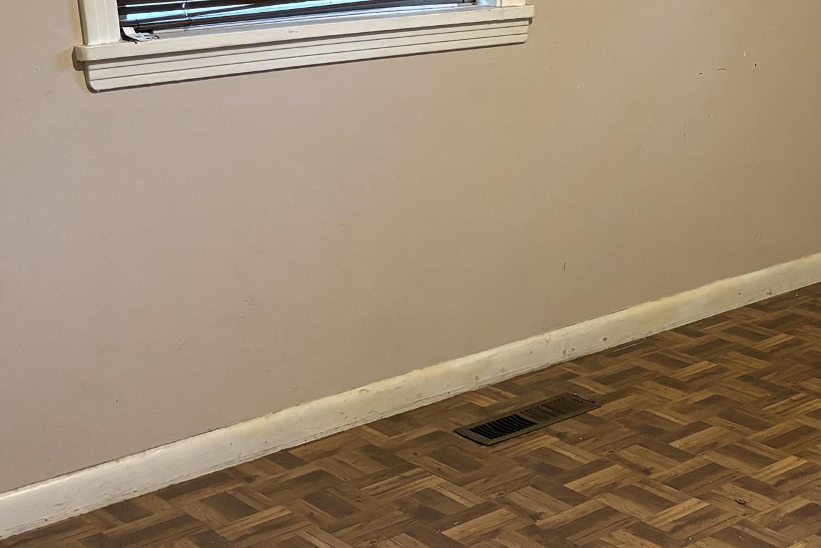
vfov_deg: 20.9
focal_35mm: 65
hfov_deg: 29.3
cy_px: 221
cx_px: 788
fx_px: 1482
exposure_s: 1/40
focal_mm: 5.96
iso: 400
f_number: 1.6
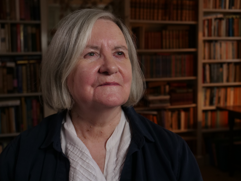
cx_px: 120
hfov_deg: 41.2
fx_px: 320
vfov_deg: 31.5
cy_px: 90
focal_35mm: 46
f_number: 3.4
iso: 500
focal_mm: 23
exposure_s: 1/50
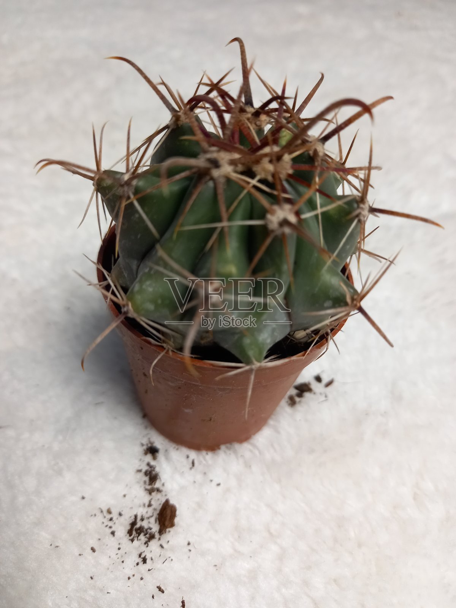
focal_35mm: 25
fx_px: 439
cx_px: 228
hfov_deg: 54.9
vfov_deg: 69.4
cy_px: 304
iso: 100
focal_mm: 4.6
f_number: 2
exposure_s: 1/50
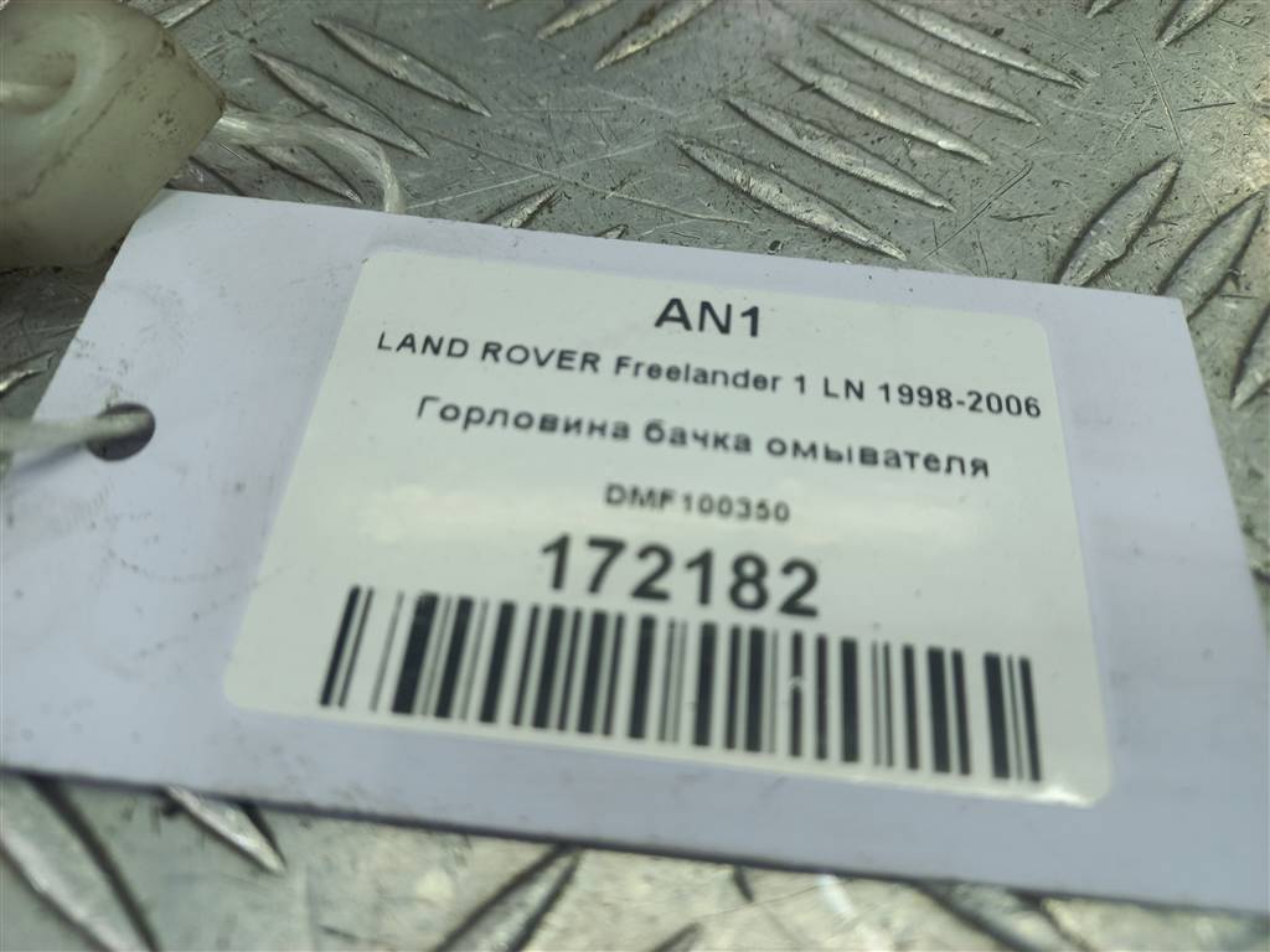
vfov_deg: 54.9
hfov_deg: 69.4
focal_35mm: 25
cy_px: 476
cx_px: 635
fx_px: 917
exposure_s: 1/50
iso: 32
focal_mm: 4.6
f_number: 1.8
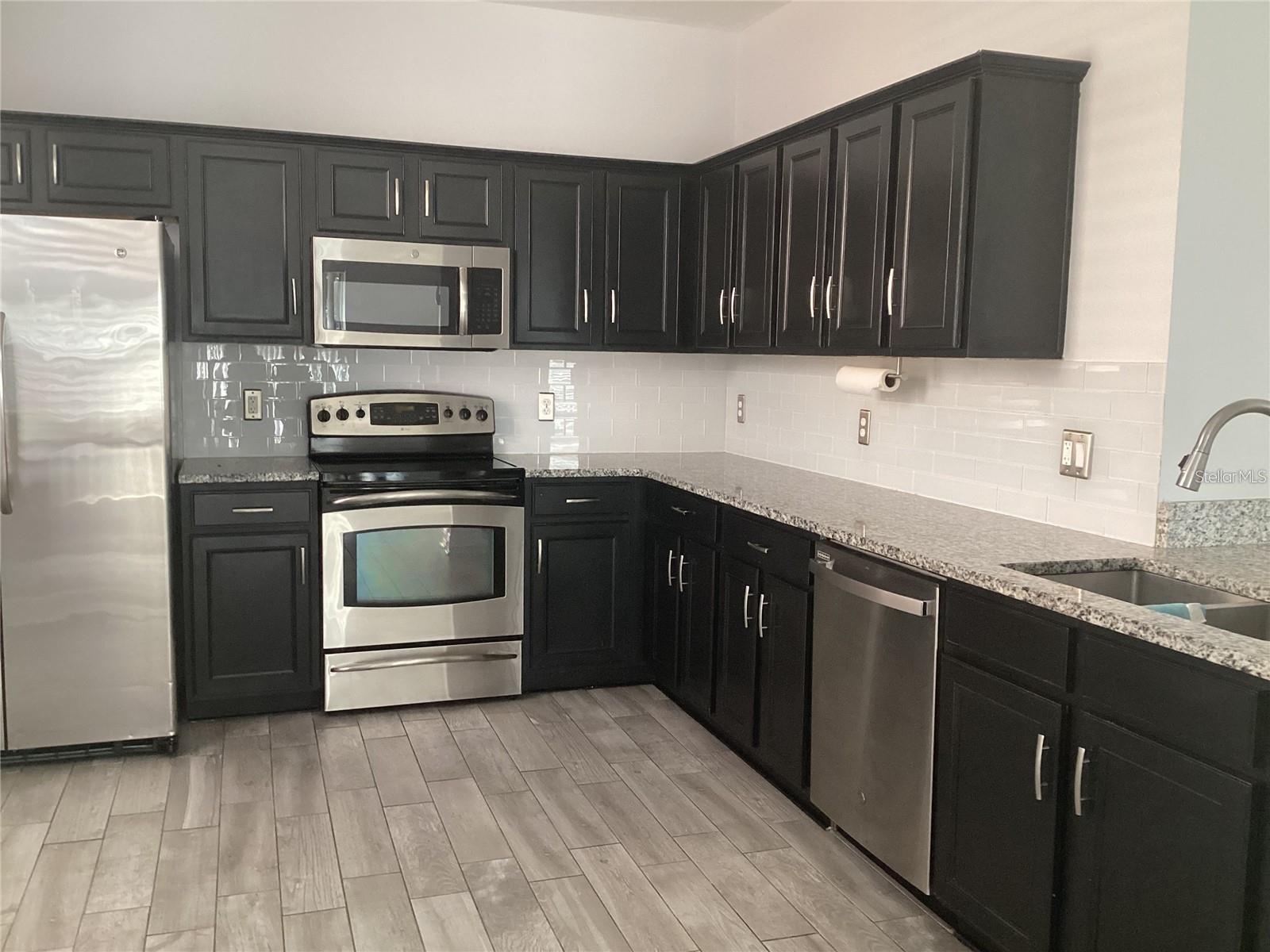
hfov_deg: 58.4
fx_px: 1137
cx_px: 635
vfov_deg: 45.4
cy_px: 476
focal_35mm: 31
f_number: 2.4
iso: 320
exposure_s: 1/60
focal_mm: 3.3
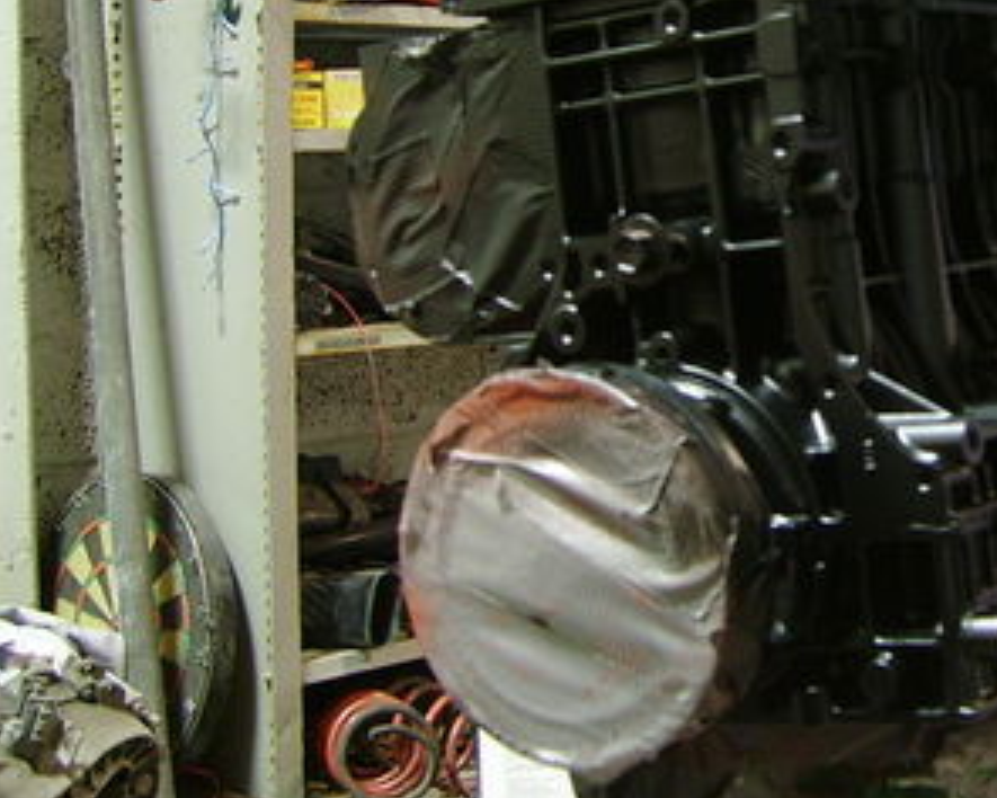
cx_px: 852
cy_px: 210
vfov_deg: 20.6
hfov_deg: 25.1
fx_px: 2184
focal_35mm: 74
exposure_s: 1
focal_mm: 5.95
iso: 100
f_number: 2.8
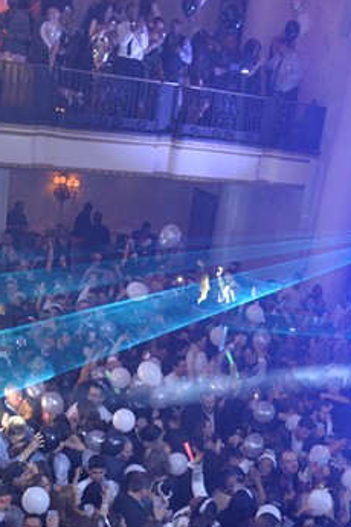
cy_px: 506
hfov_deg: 23.3
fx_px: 848
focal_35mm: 58
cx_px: 218
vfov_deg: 32.2
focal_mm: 20
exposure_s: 1/80
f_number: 4
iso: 2000
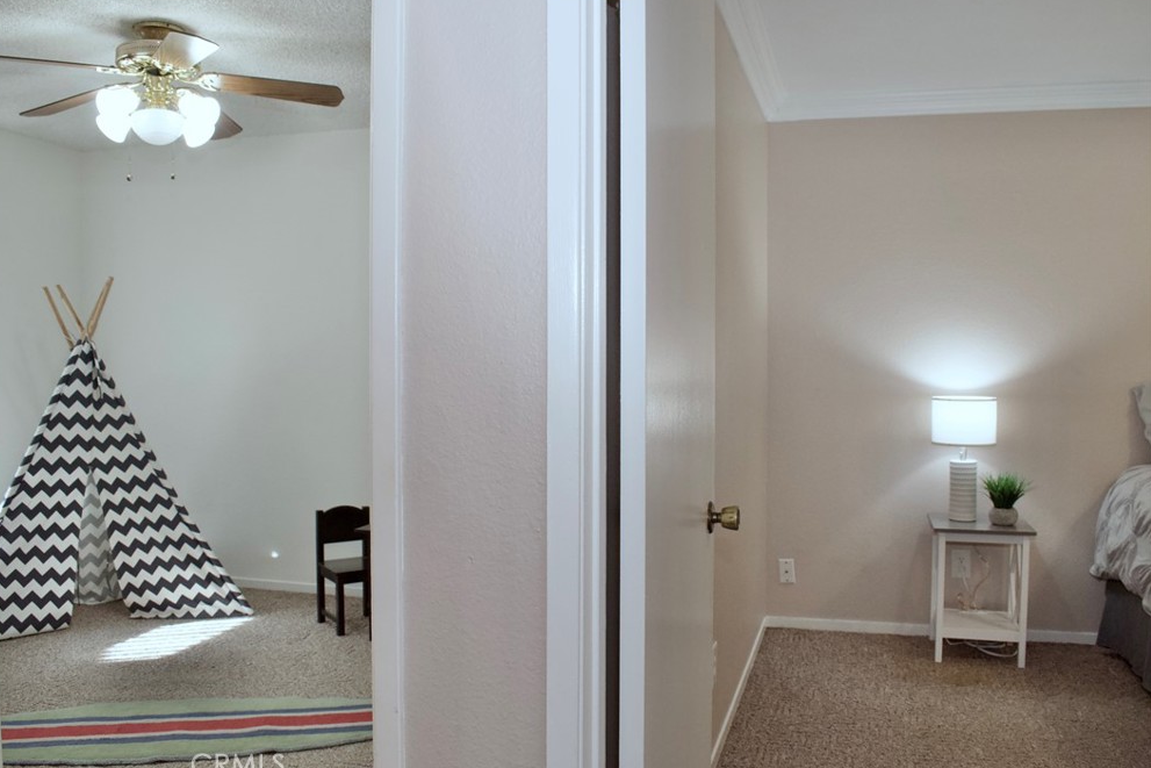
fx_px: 991
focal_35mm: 31
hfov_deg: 60.3
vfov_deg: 42.3
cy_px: 384
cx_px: 560
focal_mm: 20
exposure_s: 1/100
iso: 1600
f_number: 8
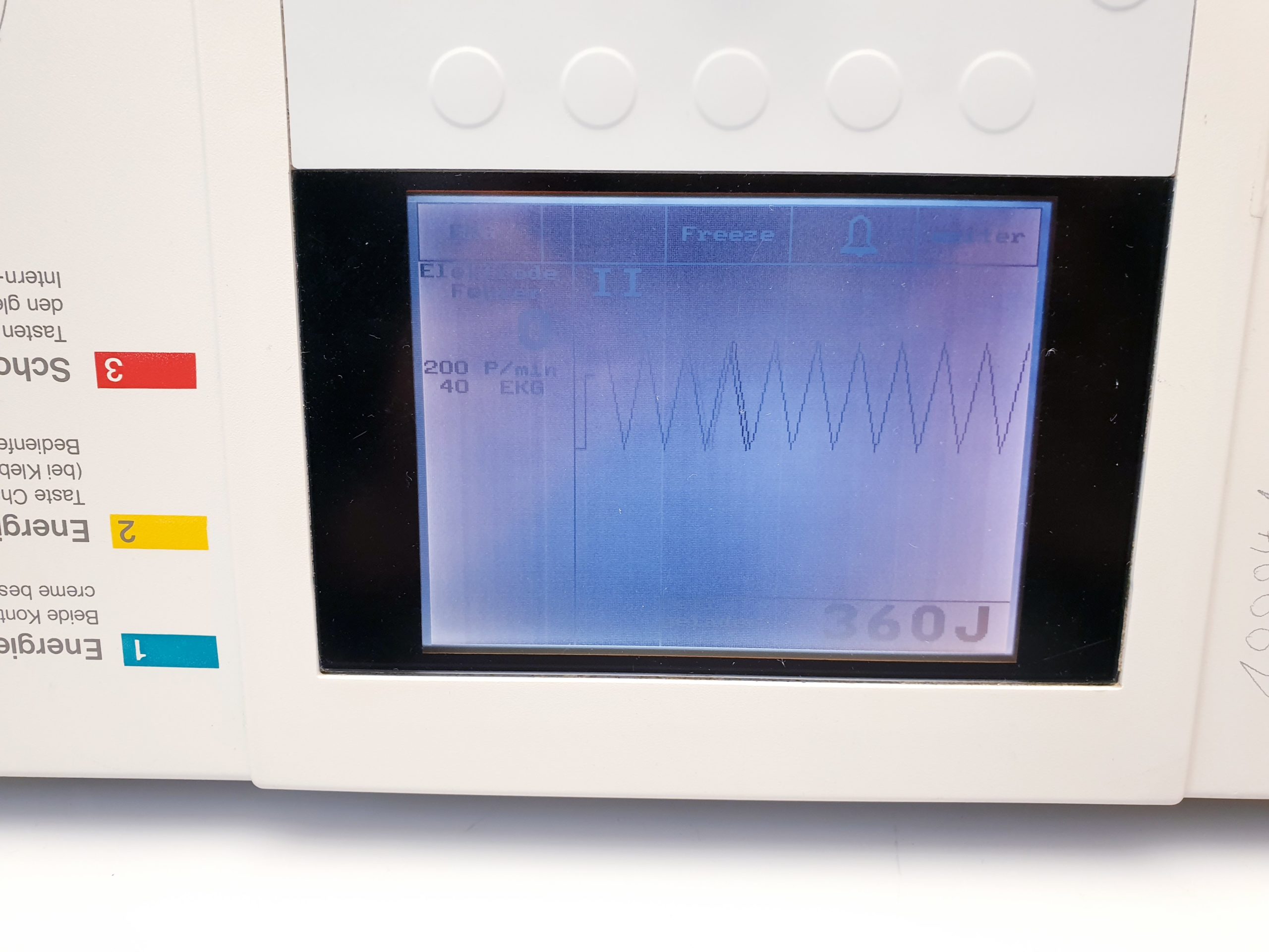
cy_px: 476
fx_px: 953
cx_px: 634
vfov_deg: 53.1
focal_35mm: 26
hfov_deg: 67.3
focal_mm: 4.3
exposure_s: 1/50
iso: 125
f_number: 2.4
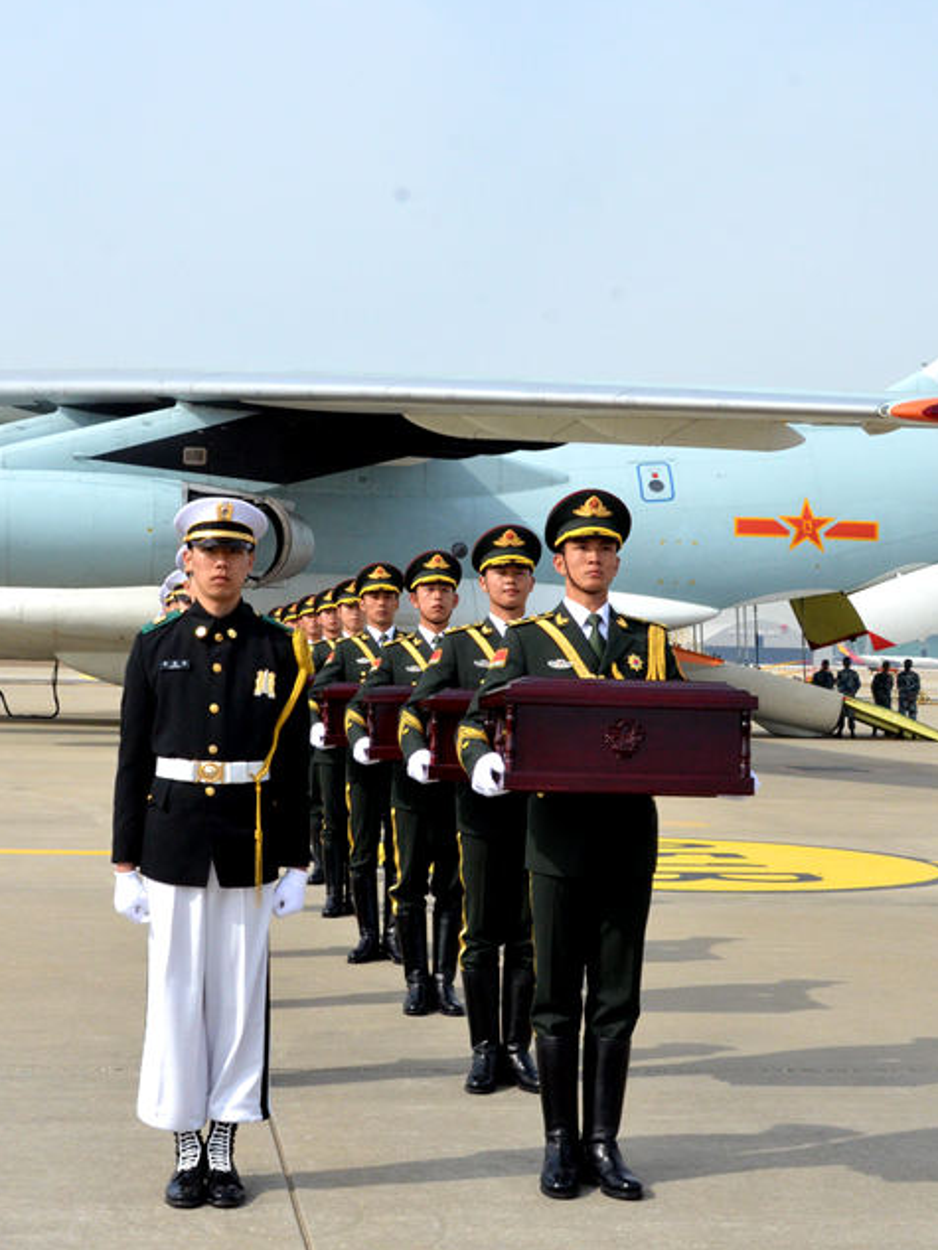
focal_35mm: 51
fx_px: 1842
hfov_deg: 28.5
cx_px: 416
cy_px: 656
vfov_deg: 37.5
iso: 1250
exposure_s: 1/1000
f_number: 16
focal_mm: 28
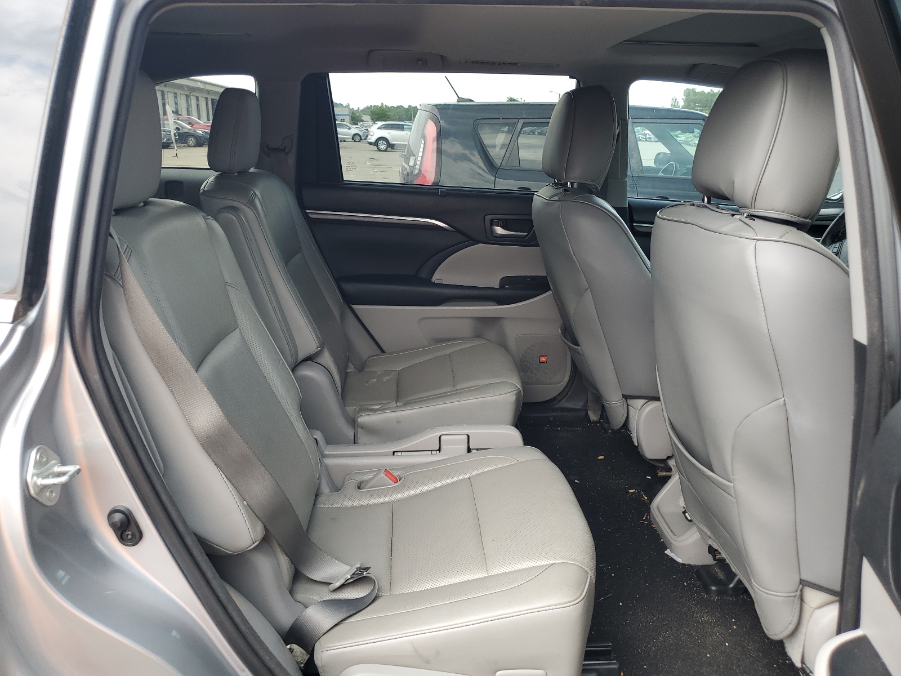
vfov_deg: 53.1
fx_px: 677
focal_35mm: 26
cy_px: 338
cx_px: 450
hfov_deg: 67.3
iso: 50
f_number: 1.5
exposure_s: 1/172
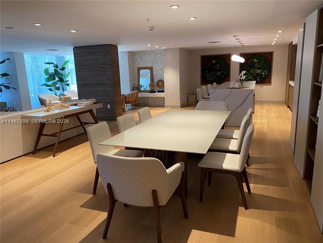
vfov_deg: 53.1
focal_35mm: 26
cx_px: 162
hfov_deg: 67.3
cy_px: 122
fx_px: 243
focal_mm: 4.25
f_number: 1.8
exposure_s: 1/60
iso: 125
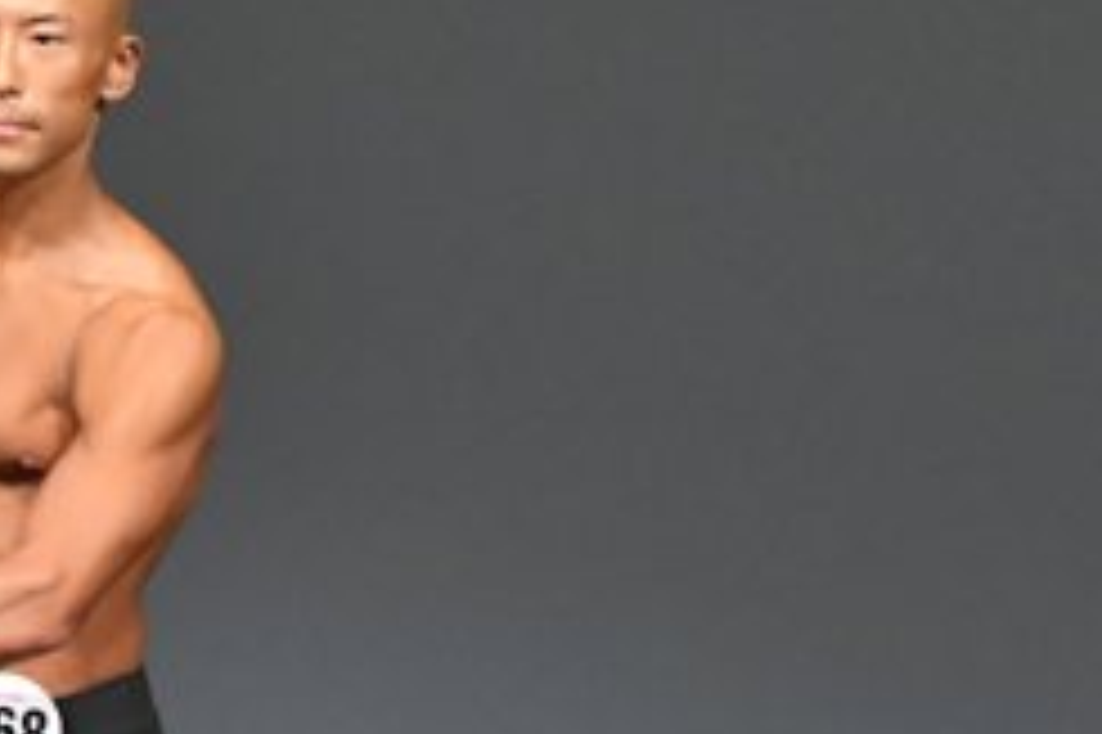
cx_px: 200
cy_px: 779
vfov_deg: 1.3
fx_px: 33404
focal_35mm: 1092
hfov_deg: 1.9
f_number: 5.6
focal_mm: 230
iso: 5000
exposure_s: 1/400
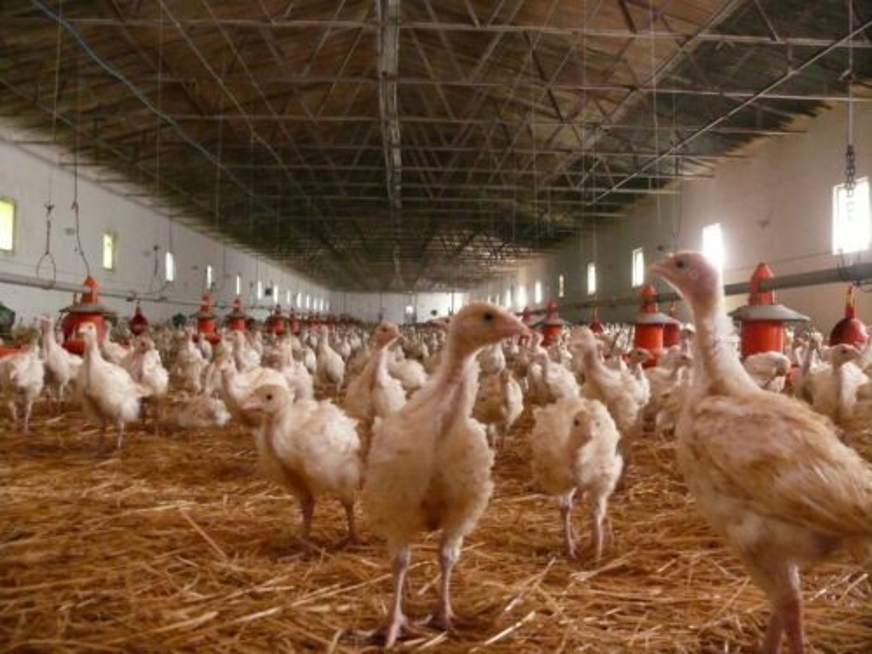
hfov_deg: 52.6
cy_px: 327
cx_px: 436
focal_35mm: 35
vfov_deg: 40.7
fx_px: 882
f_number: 2.8
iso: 800
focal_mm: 7.4
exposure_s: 1/30
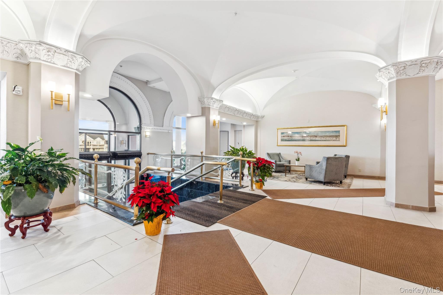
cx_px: 222
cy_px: 148
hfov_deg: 100.4
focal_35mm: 15
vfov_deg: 77.3
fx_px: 185
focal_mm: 15
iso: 640
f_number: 14
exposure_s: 1/3.33
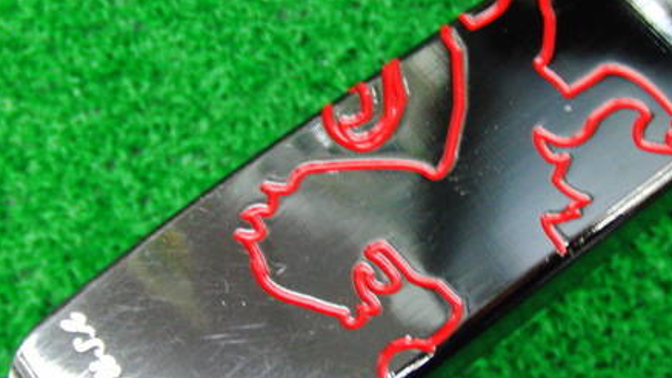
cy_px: 207
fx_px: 1051
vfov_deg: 20.4
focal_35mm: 59
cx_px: 434
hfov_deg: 35.2
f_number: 3.6
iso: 400
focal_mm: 6.42
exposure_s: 1/25
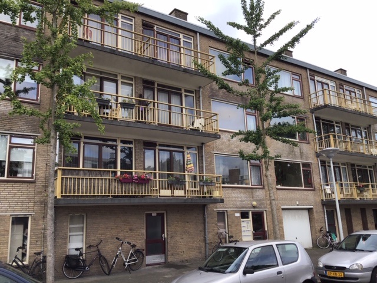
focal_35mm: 31
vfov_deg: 45.4
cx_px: 188
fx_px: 338
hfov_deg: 58.4
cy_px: 142
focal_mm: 3.3
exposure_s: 1/394
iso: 25
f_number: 2.4
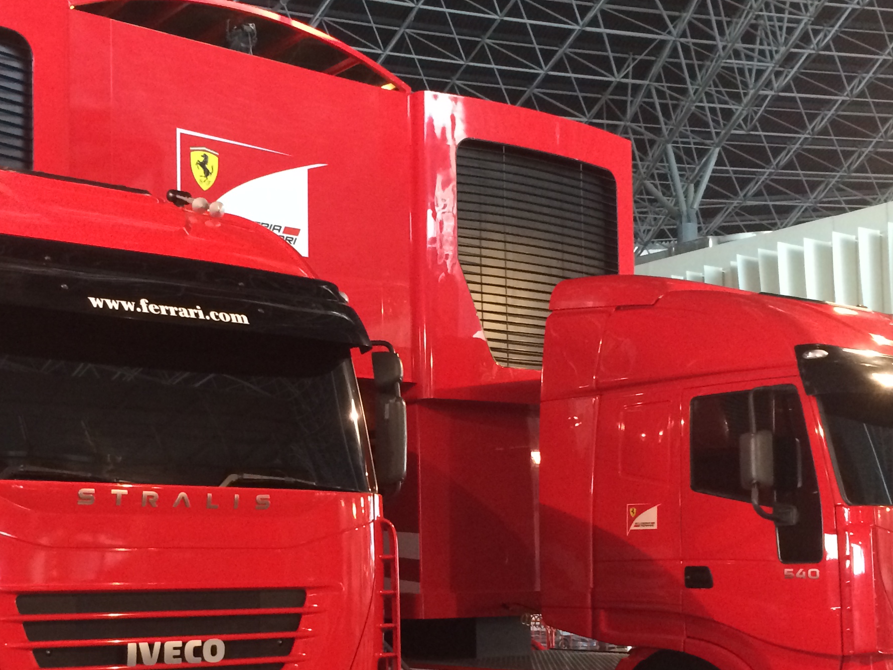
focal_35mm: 55
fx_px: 1419
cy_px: 481
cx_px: 317
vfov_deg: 26.3
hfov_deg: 34.7
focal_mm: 4.12
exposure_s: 1/17
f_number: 2.2
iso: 320
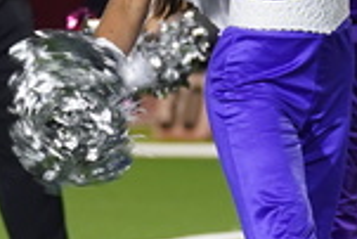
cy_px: -11
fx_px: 11713
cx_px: -9
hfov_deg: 1.7
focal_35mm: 1180
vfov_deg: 1.2
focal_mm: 174
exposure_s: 1/200
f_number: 4
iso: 1250
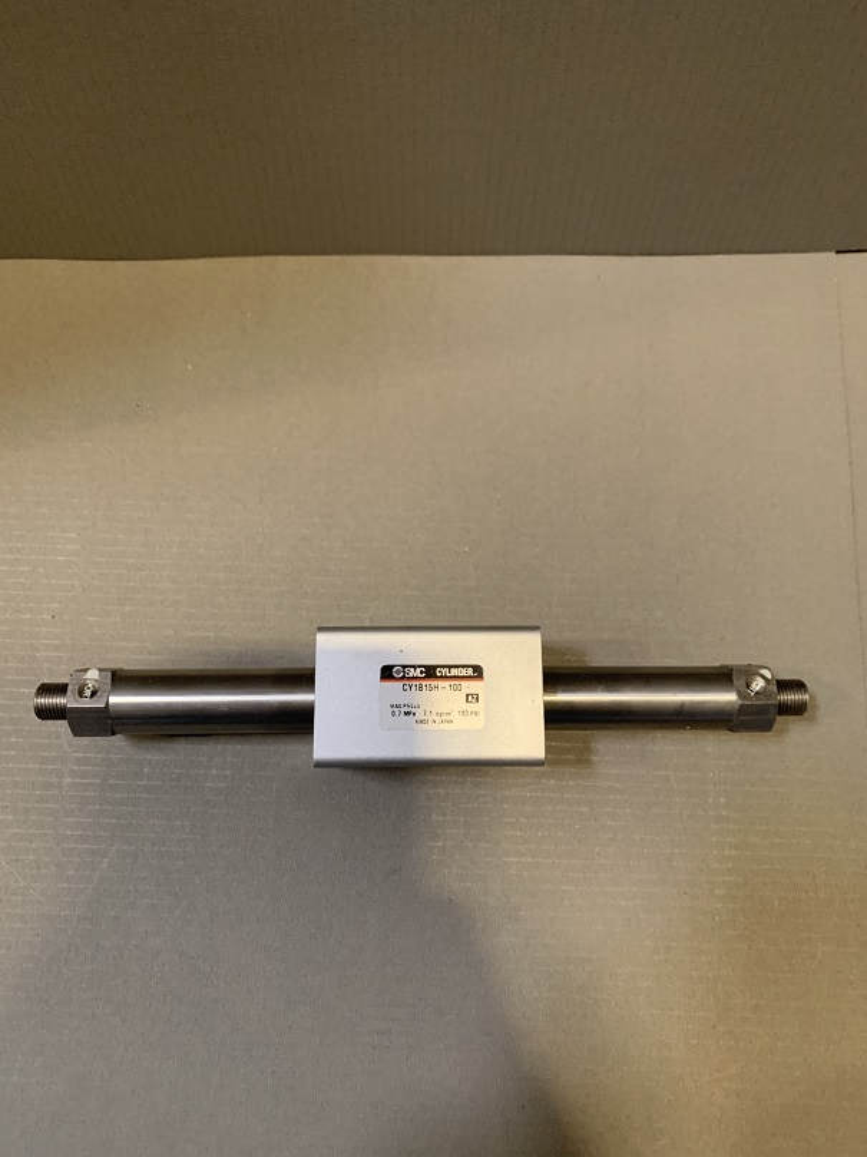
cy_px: 578
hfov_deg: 53.1
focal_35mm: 26
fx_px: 868
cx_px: 434
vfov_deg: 67.3
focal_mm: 4.25
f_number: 1.8
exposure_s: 1/40
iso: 400
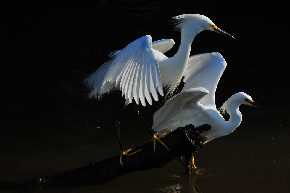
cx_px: 173
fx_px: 2880
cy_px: 80
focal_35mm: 358
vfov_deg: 3.8
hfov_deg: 5.8
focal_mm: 200
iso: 500
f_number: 11
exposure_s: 1/500
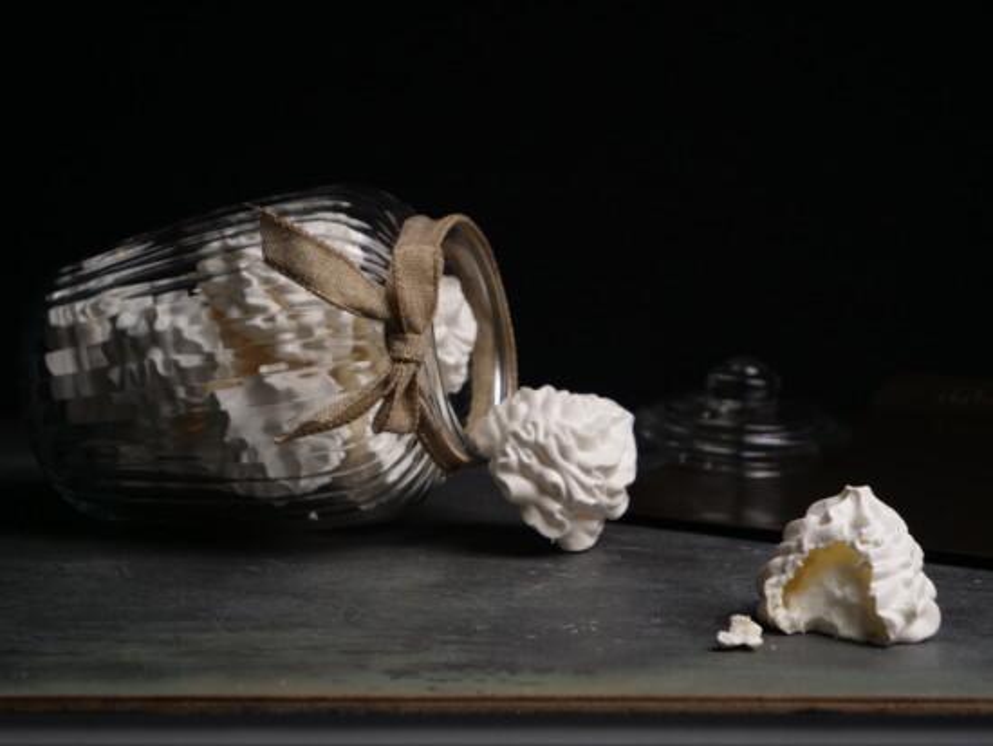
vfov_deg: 15.4
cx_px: 496
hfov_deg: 20.4
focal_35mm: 96
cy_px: 373
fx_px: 2755
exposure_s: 1/50
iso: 200
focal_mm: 48
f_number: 3.9
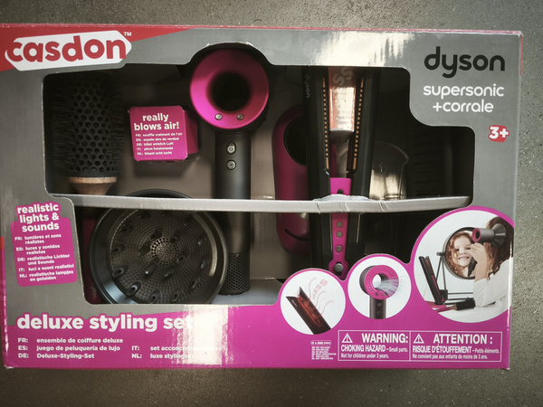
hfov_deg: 73.9
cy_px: 204
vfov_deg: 58.9
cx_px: 272
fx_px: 361
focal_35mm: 23
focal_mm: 5.35
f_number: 1.7
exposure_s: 1/100
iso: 320
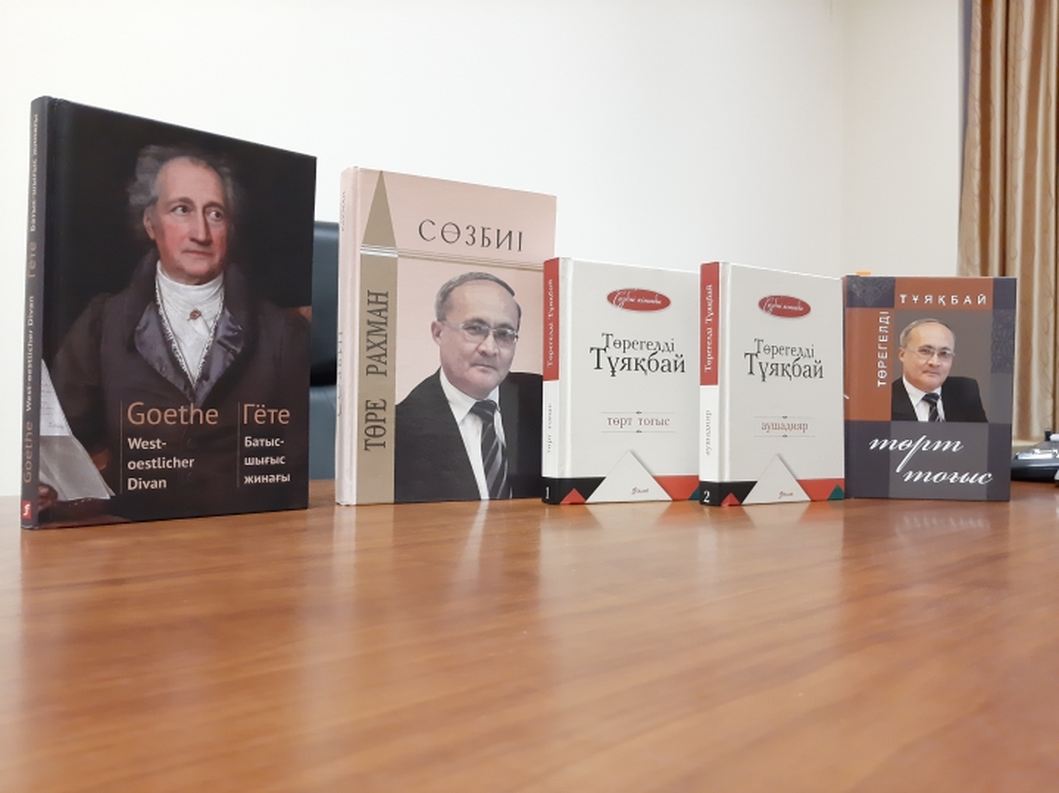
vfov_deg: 53.0
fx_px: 795
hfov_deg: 67.3
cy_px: 396
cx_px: 530
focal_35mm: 26
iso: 40
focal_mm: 3.93
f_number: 1.7
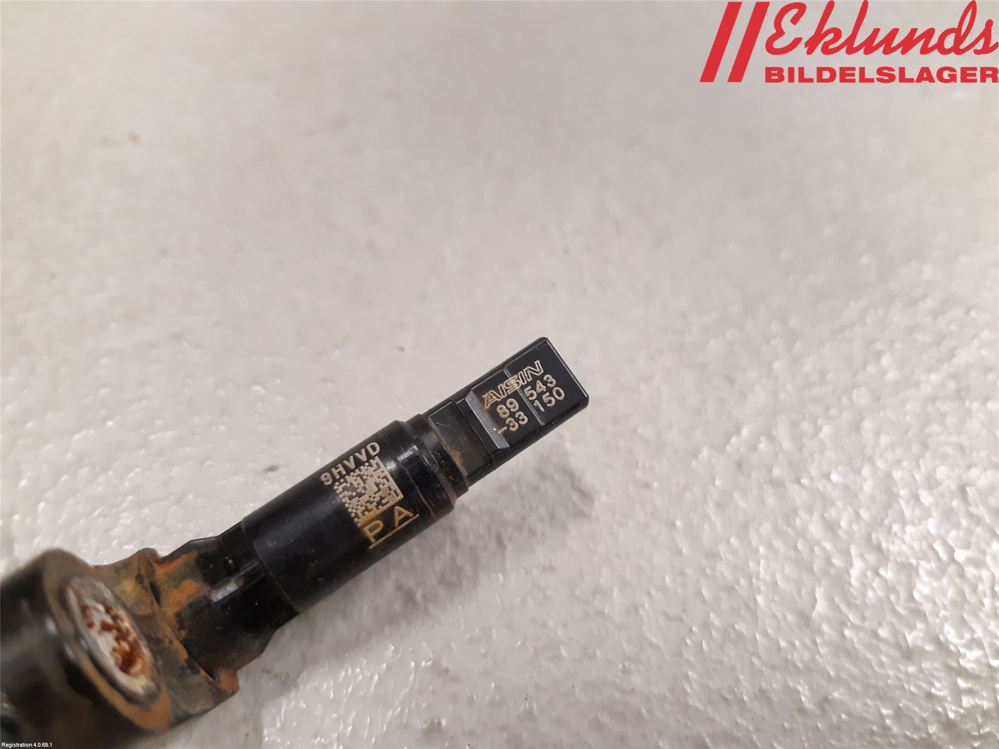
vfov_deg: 53.1
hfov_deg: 67.3
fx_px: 750
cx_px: 500
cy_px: 374
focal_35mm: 26
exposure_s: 1/33
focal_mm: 3.93
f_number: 1.7
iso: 250
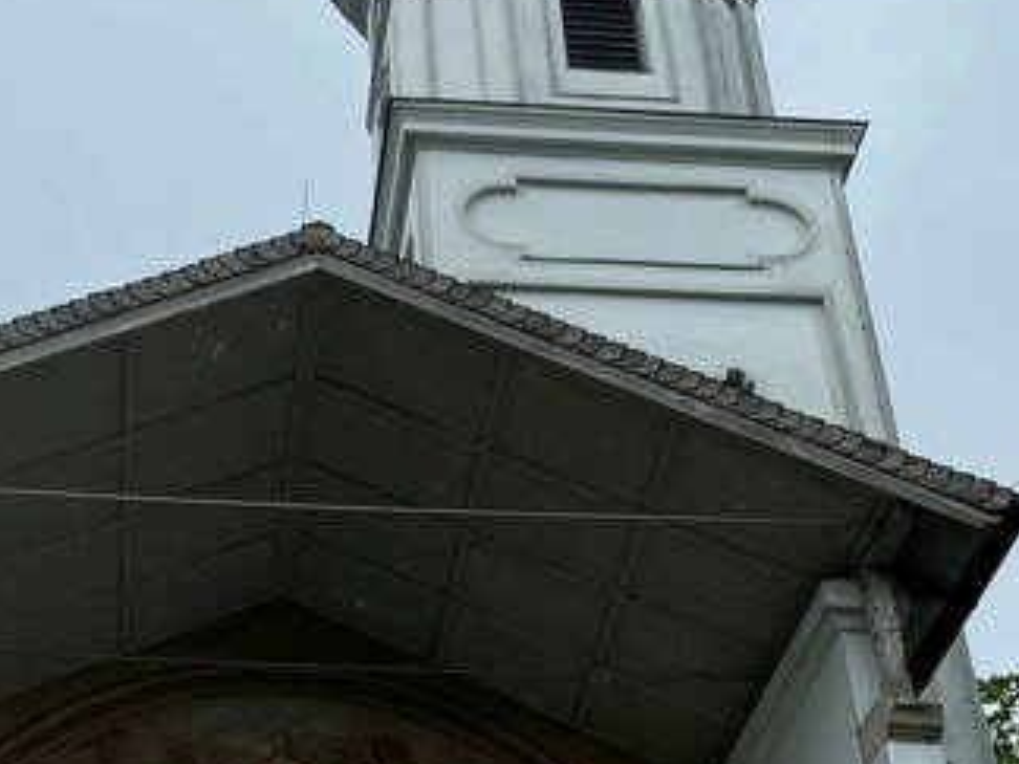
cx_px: 267
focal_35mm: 45
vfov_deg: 31.7
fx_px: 1325
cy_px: 211
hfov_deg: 41.0
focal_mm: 4.25
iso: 32
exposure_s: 1/782
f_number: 1.8
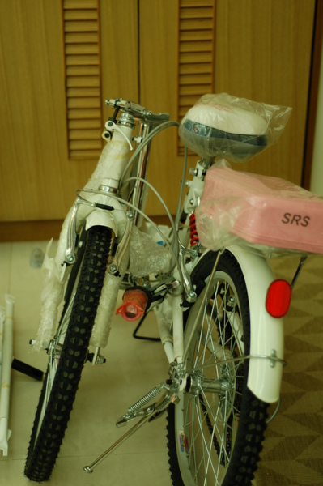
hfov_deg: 18.2
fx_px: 1011
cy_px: 243
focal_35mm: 75
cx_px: 162
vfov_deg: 27.0
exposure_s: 1/50
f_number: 1.8
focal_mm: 50
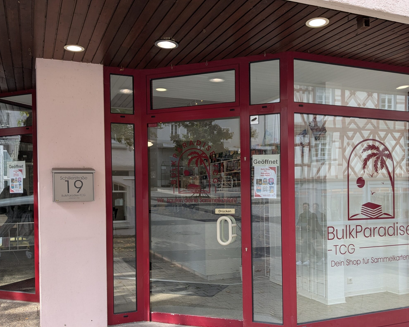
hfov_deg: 52.8
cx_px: 215
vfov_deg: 43.2
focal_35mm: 34
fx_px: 412
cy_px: 194
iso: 42
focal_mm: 4.38
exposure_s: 1/450
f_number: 1.73
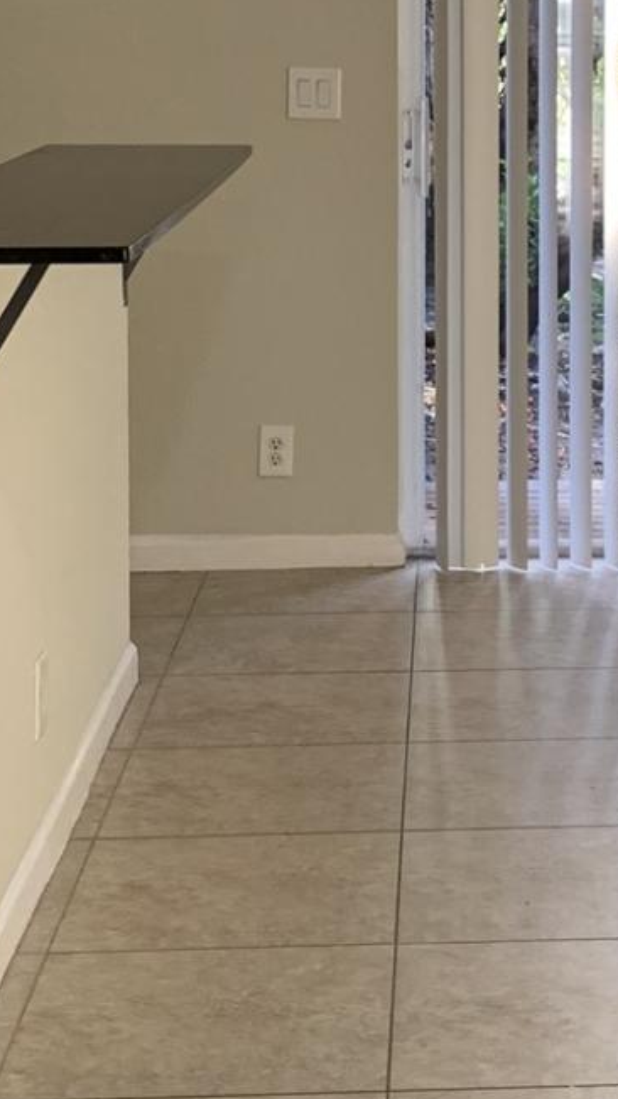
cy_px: 165
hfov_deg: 13.7
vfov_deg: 24.0
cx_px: 626
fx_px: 2535
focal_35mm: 87
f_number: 1.8
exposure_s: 1/60
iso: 160
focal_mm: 4.25
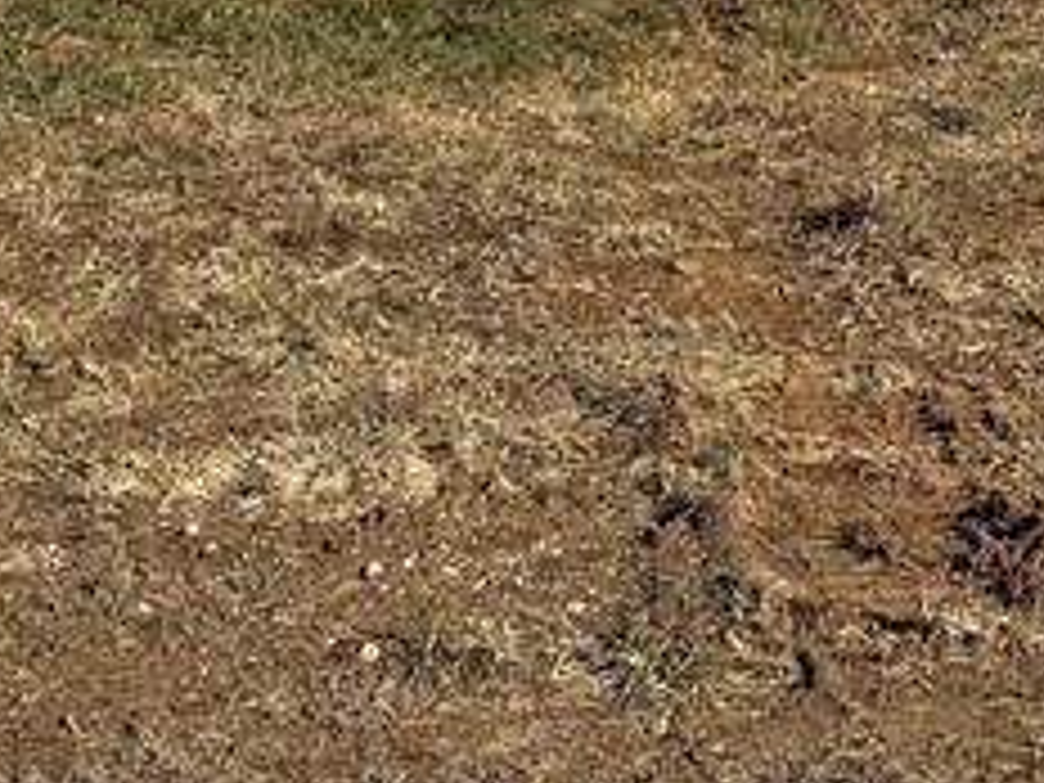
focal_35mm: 106
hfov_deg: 18.5
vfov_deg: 13.0
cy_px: -490
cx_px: 720
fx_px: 3197
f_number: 1.78
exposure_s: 1/6711
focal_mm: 6.76
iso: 80
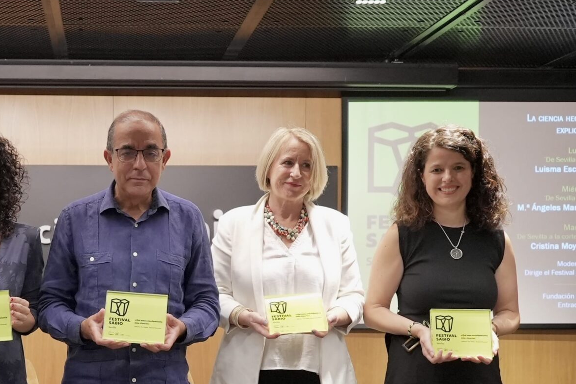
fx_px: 944
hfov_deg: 33.2
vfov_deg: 22.8
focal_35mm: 59
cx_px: 137
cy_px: 285
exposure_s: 1/160
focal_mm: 24
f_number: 2.8
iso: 4000
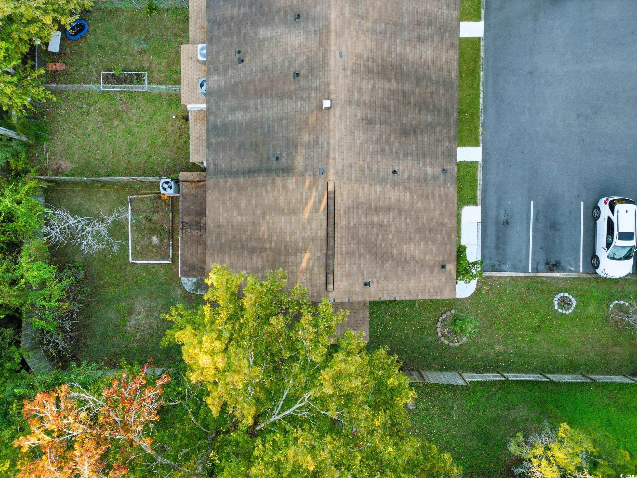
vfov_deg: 56.8
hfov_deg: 71.6
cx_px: 318
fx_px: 442
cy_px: 239
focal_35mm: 24
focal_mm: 6.7
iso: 120
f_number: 1.7
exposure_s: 1/200
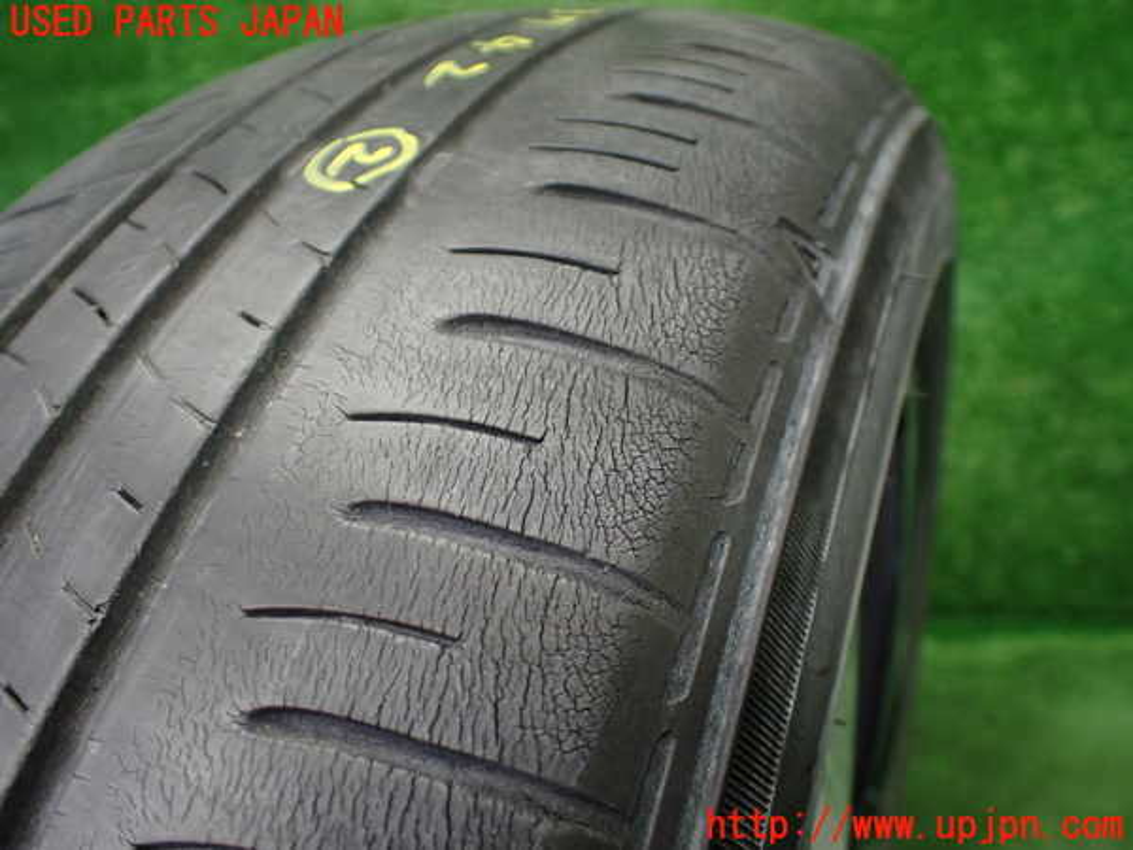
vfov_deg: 46.8
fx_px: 982
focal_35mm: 30
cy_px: 425
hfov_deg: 60.0
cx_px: 566
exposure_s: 1/125
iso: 500
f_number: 2.3
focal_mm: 5.4
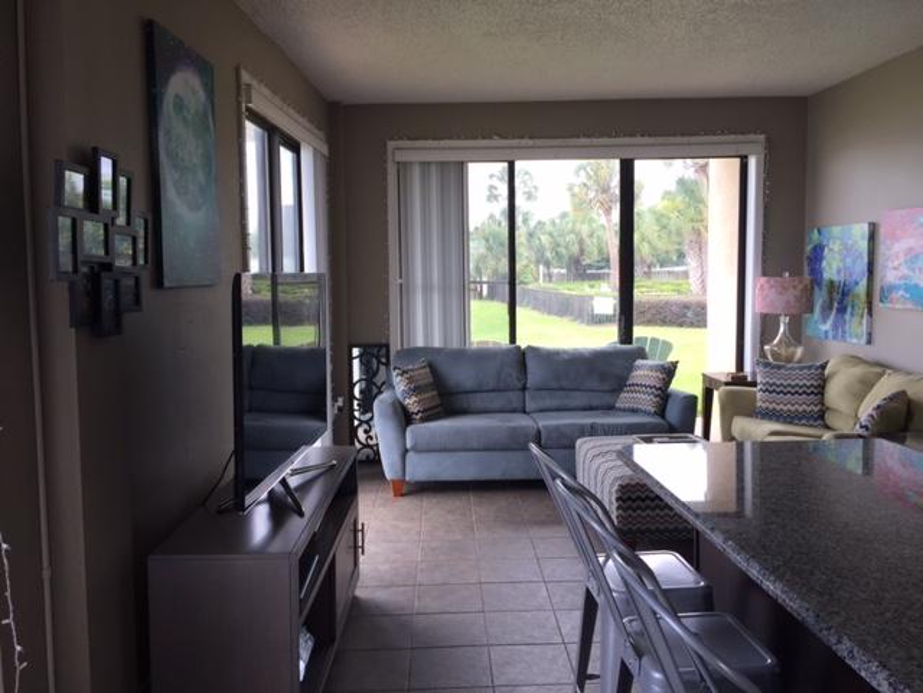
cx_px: 462
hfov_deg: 61.7
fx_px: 773
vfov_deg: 48.2
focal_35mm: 29
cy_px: 346
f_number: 2.2
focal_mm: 4.15
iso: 32
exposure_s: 1/122
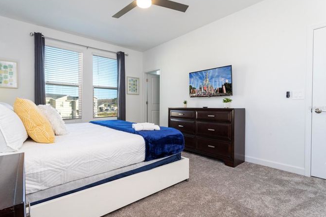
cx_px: 155
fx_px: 163
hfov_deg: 90.0
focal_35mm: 18
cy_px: 108
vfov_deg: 67.3
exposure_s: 1/125
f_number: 22
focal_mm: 17
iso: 1000
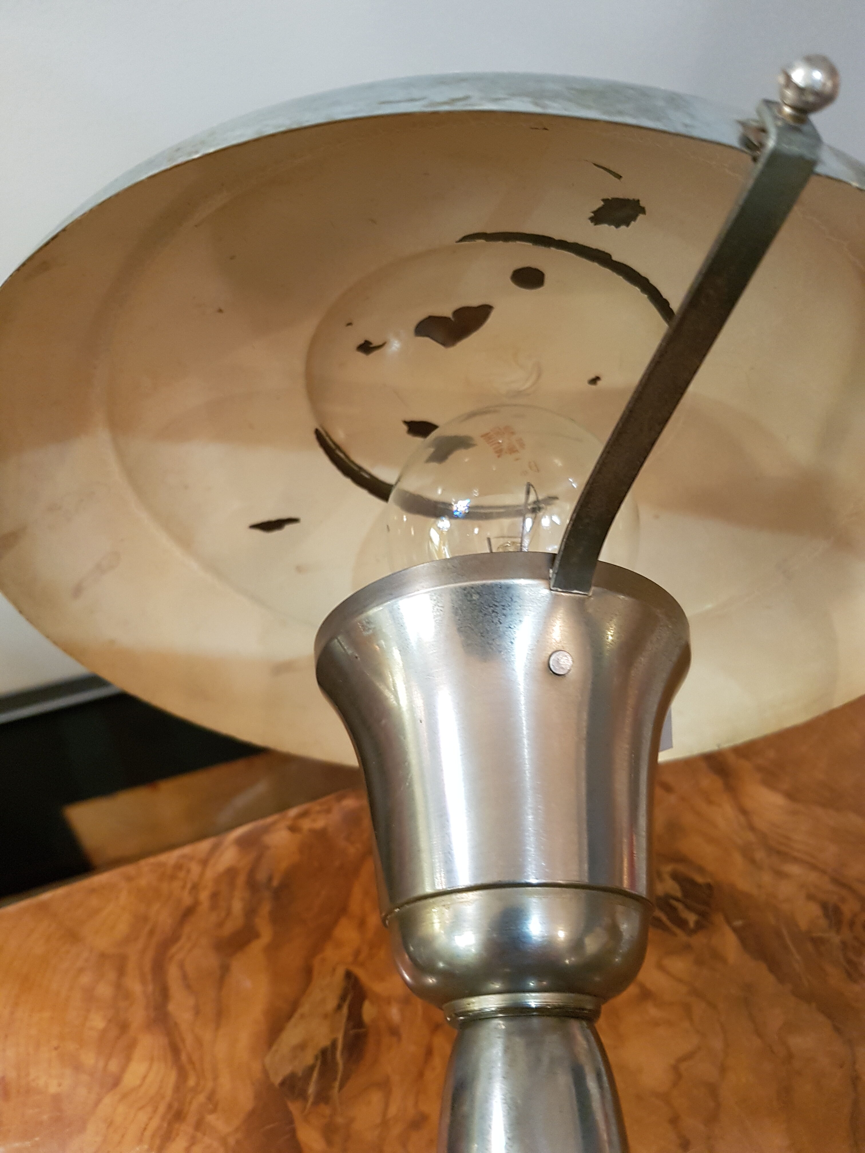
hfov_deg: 53.1
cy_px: 576
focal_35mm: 26
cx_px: 432
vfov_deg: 67.3
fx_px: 866
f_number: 1.7
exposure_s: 1/13
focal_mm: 4.2
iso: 250
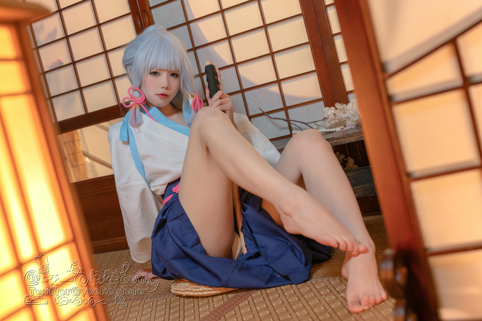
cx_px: 241
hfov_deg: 39.6
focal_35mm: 50
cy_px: 160
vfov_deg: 27.0
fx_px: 669
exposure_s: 1/30
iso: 400
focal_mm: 50
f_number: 4
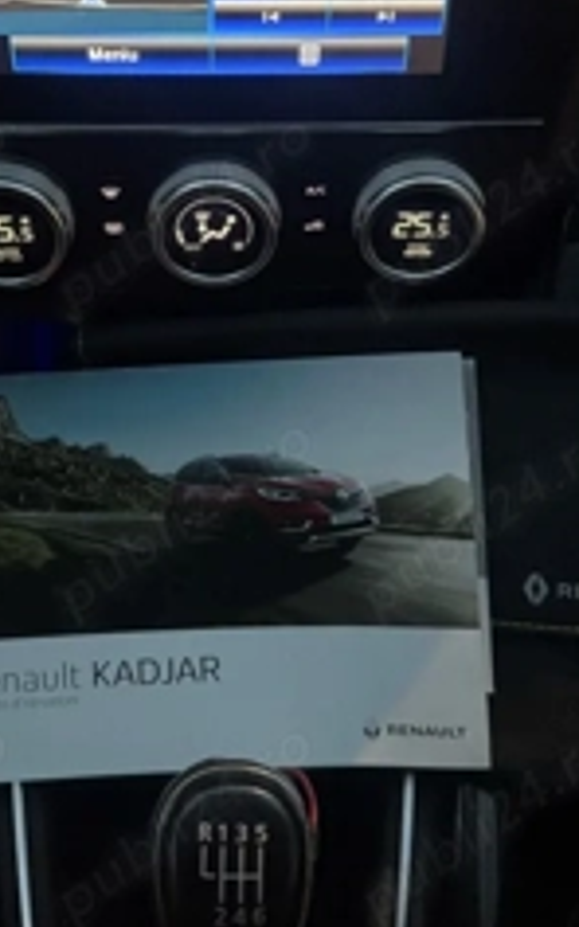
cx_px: 262
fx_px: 1086
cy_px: 262
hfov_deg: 29.8
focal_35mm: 43
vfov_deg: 45.0
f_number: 1.78
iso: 1000
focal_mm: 6.76
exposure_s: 1/29
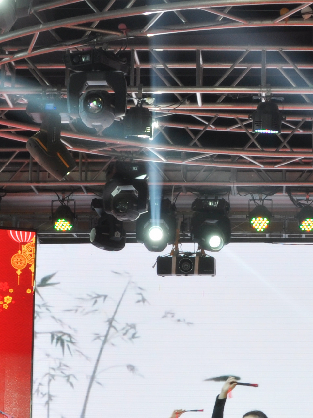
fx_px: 1049
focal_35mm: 87
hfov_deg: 16.6
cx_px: 322
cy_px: 357
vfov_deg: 22.1
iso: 200
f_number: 5.6
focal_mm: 18
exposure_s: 1/30
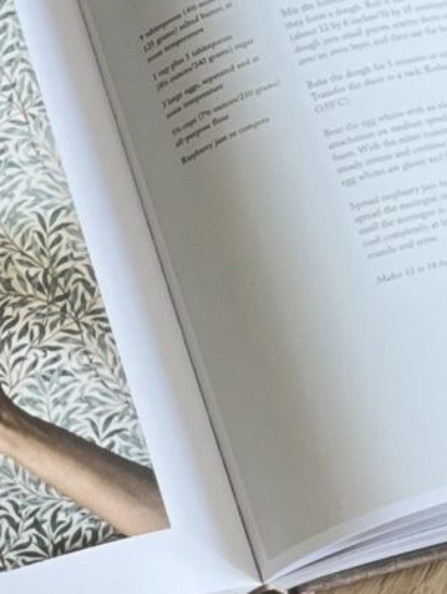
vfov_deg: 11.7
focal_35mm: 165
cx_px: -136
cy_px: 696
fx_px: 2836
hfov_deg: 8.9
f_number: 1.5
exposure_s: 1/60
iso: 160
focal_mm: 5.7
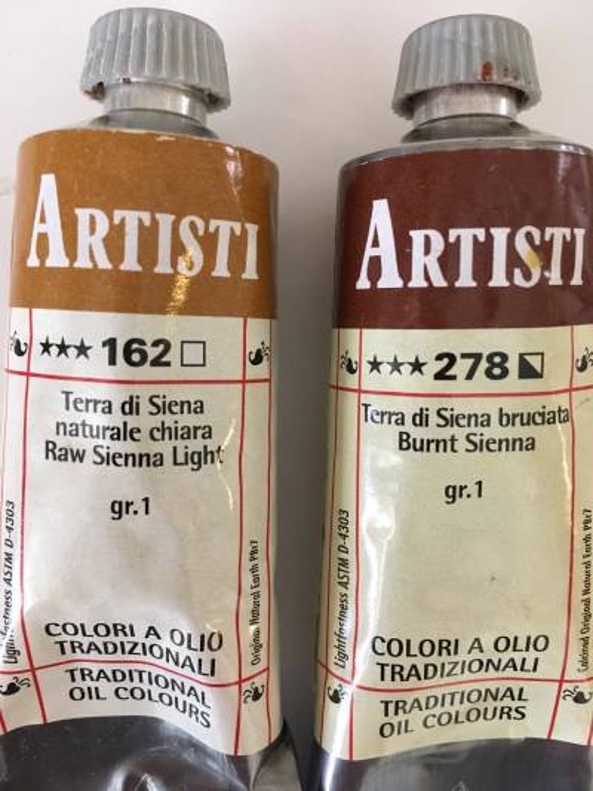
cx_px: 296
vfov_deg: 61.6
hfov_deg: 48.2
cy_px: 396
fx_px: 662
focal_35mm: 29
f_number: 2.2
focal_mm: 4.15
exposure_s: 1/33
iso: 160
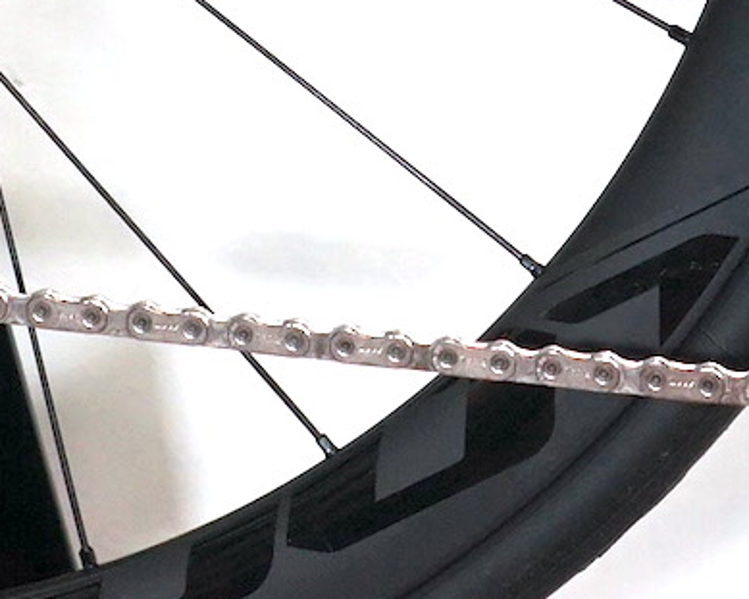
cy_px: -769
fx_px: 4299
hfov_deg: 9.9
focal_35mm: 194
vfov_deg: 7.5
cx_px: 589
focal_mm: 35
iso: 800
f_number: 4
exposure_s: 1/160
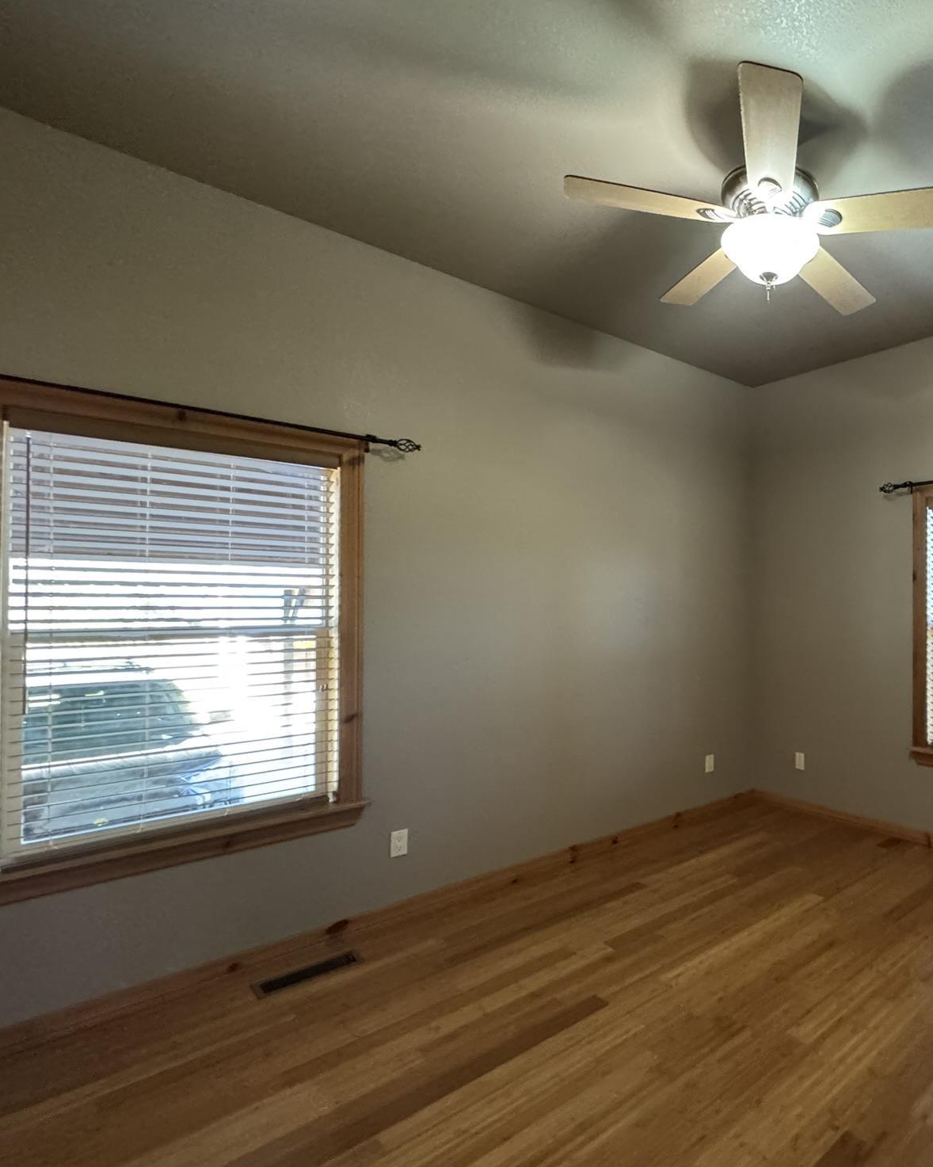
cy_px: 600
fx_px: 656
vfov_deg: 83.3
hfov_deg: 62.8
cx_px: 786
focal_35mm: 19
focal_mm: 2.22
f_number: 2.2
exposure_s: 1/60
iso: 640
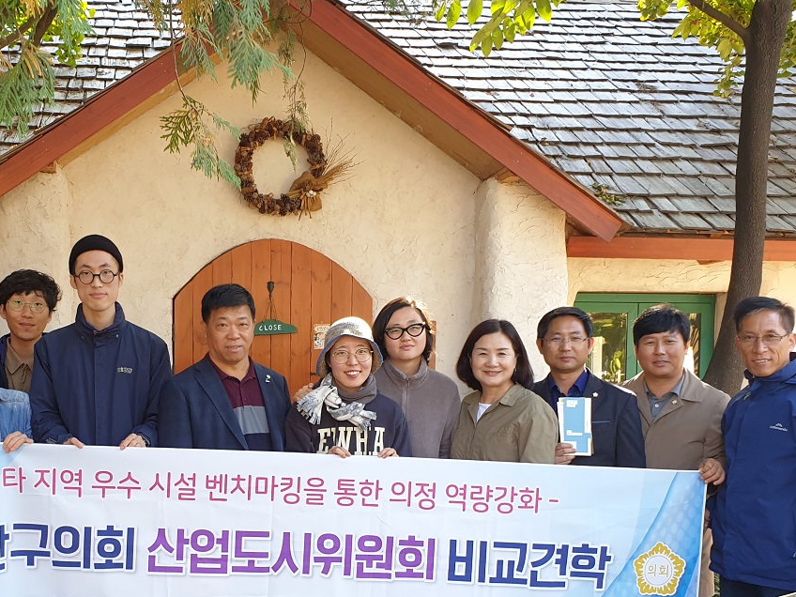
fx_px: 1058
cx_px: 248
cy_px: 422
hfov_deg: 40.6
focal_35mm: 46
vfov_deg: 31.1
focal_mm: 4.3
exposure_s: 1/100
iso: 80
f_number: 2.4
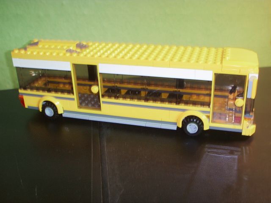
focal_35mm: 39
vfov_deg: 36.8
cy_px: 102
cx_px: 136
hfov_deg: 47.9
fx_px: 305
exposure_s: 1/45
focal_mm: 6.6
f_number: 3.5
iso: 100
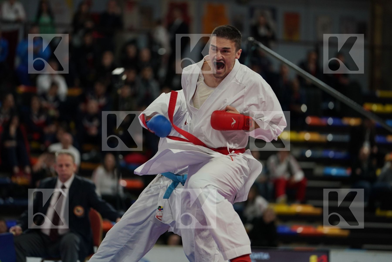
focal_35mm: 194
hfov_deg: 10.6
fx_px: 2112
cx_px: 196
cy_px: 131
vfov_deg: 7.1
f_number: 2.8
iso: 1250
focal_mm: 194
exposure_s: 1/1000
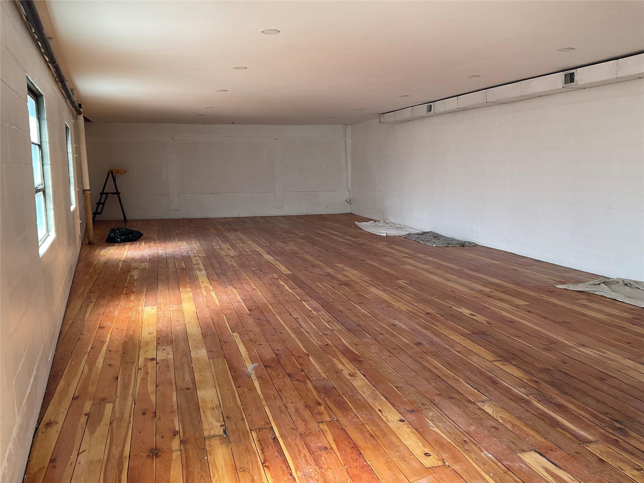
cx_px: 322
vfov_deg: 48.2
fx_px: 540
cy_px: 242
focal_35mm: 29
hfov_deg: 61.7
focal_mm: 3
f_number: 1.8
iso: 40
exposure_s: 1/122
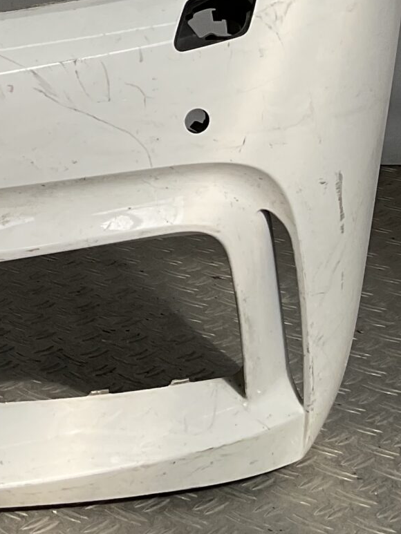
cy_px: 3
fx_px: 1482
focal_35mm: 96
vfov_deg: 19.8
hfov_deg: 13.6
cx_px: -351
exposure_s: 1/898
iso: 16
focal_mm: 3
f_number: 1.8
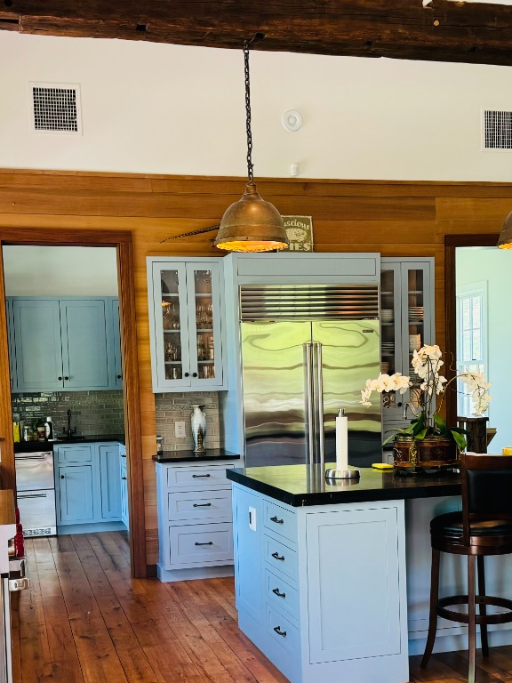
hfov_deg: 32.2
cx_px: 258
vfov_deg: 41.7
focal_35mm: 45
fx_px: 887
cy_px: 430
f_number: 1.78
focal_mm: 6.76
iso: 200
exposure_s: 1/60
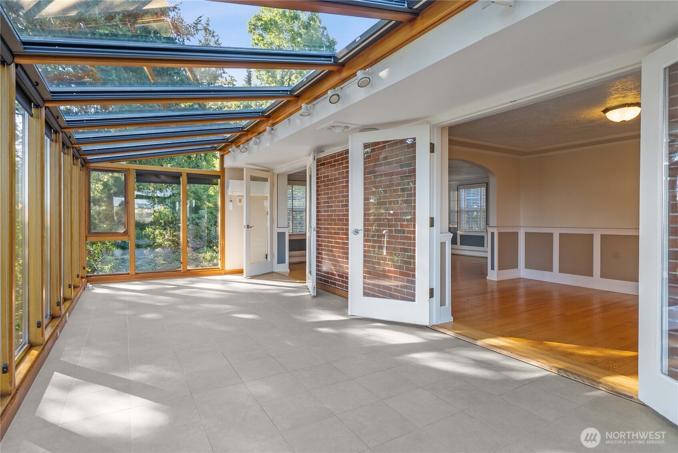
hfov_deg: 90.0
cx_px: 339
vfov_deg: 67.4
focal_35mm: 18
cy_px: 226
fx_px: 339
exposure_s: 1/13
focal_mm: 18
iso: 1000
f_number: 8
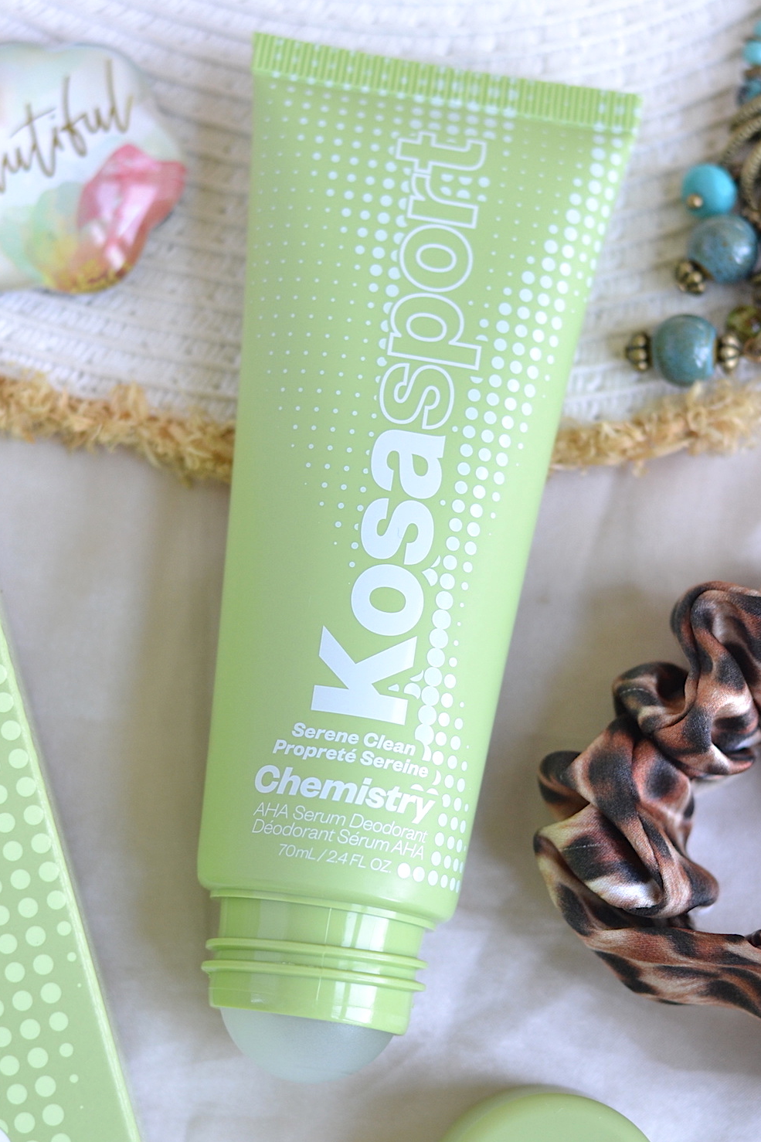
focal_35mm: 76
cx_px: 377
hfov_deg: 17.9
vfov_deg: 26.7
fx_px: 2410
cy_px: 569
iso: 450
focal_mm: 50
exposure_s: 1/400
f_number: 3.2
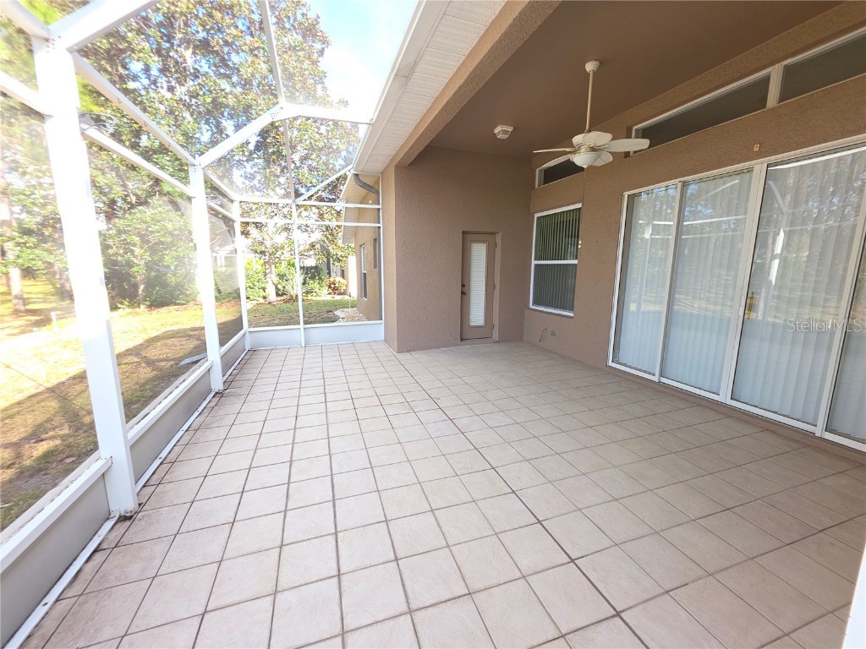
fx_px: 325
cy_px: 324
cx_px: 433
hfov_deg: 106.2
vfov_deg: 89.9
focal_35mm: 13
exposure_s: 1/60
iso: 20
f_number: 1.9
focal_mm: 2.2
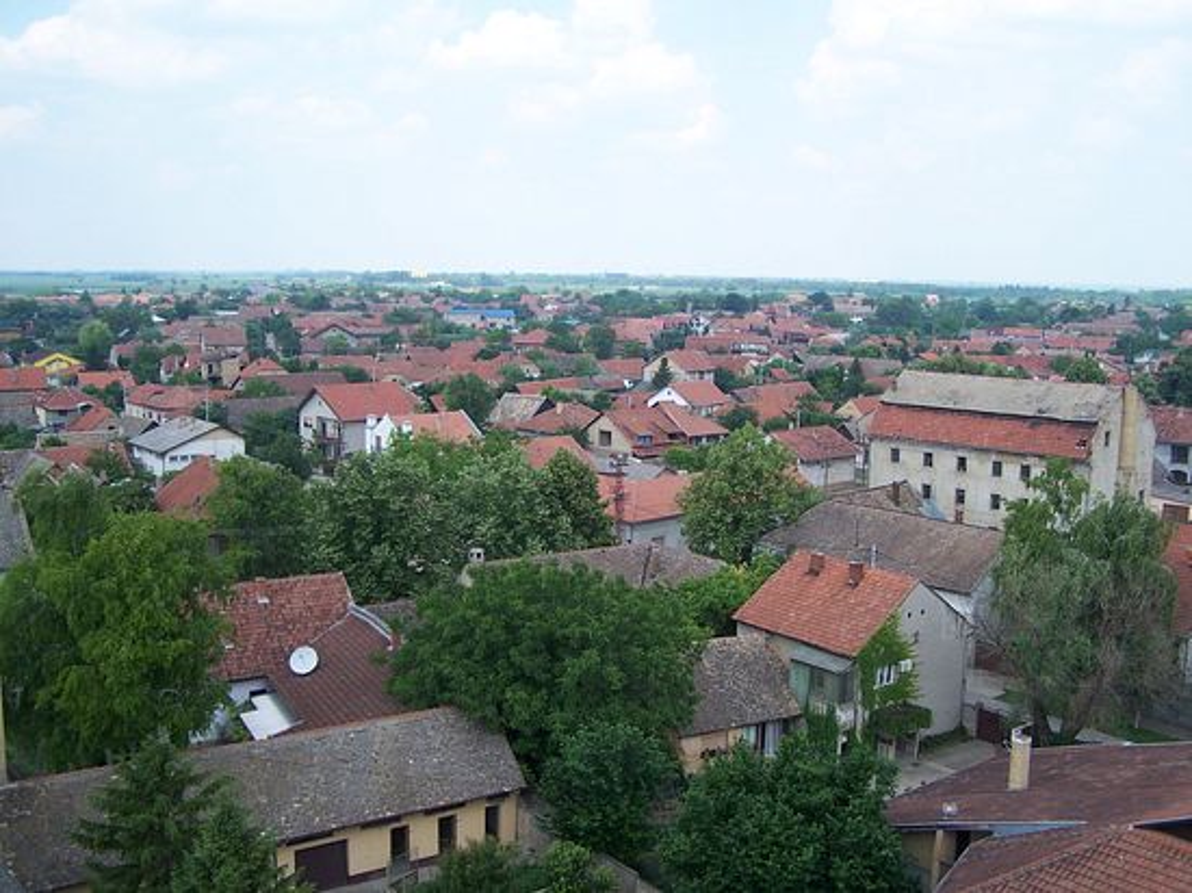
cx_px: 596
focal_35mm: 38
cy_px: 446
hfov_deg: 49.0
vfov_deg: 37.7
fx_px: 1308
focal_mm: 6.3
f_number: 2.8
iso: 80
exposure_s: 1/750
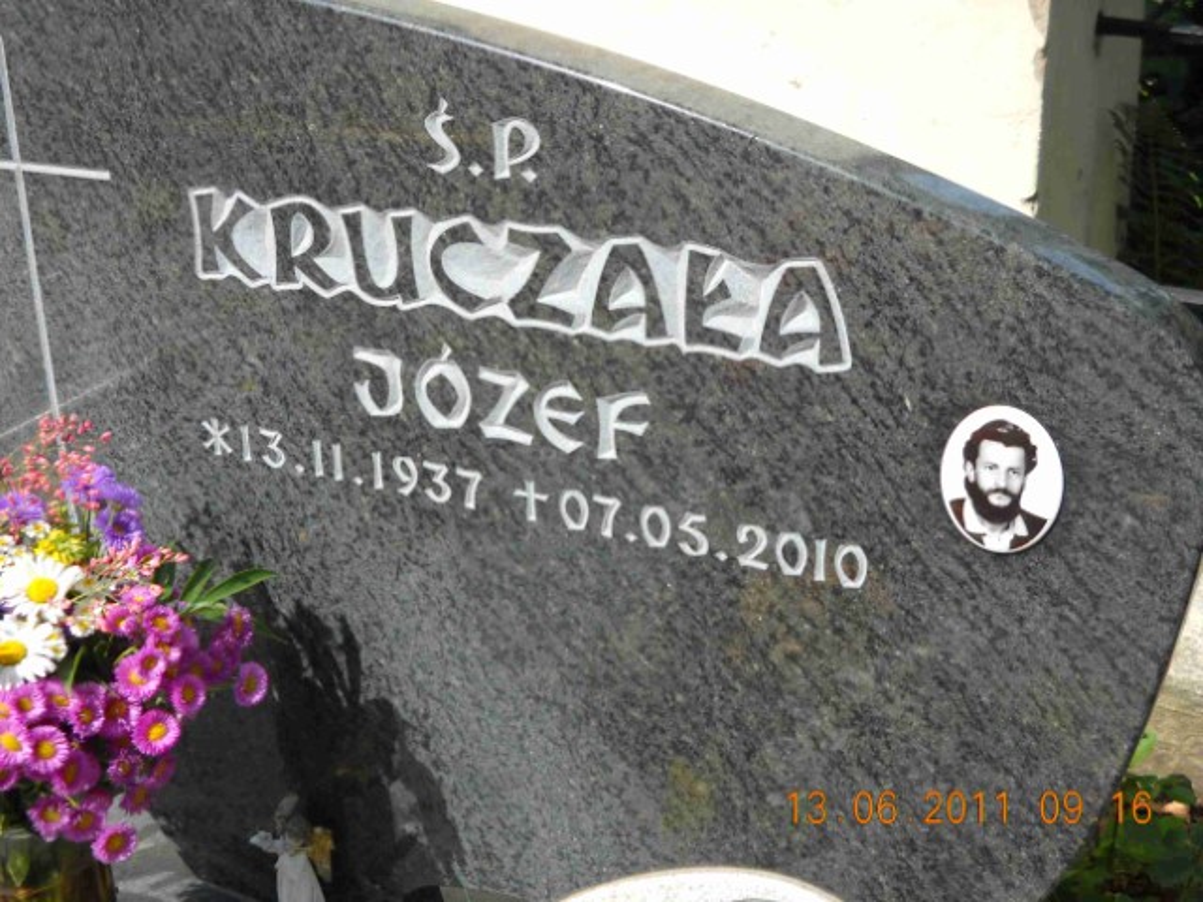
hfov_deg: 39.7
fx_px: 1668
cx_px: 602
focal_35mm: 48
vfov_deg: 30.3
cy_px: 451
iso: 64
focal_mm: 7.88
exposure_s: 1/129
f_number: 5.8
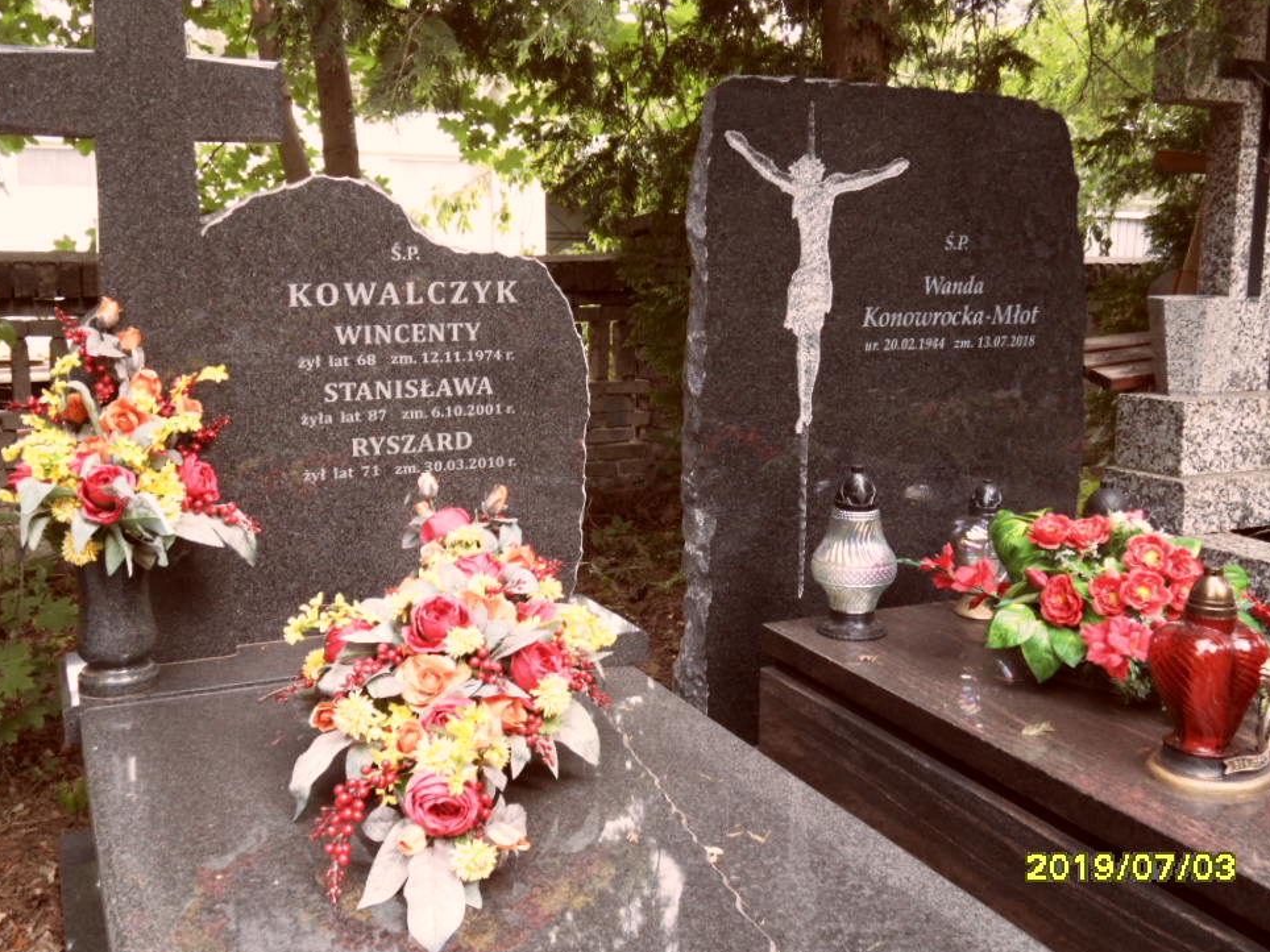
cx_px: 624
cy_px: 466
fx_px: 1247
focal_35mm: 34
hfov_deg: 54.0
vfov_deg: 41.8
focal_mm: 5.3
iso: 100
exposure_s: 1/30
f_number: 3.4
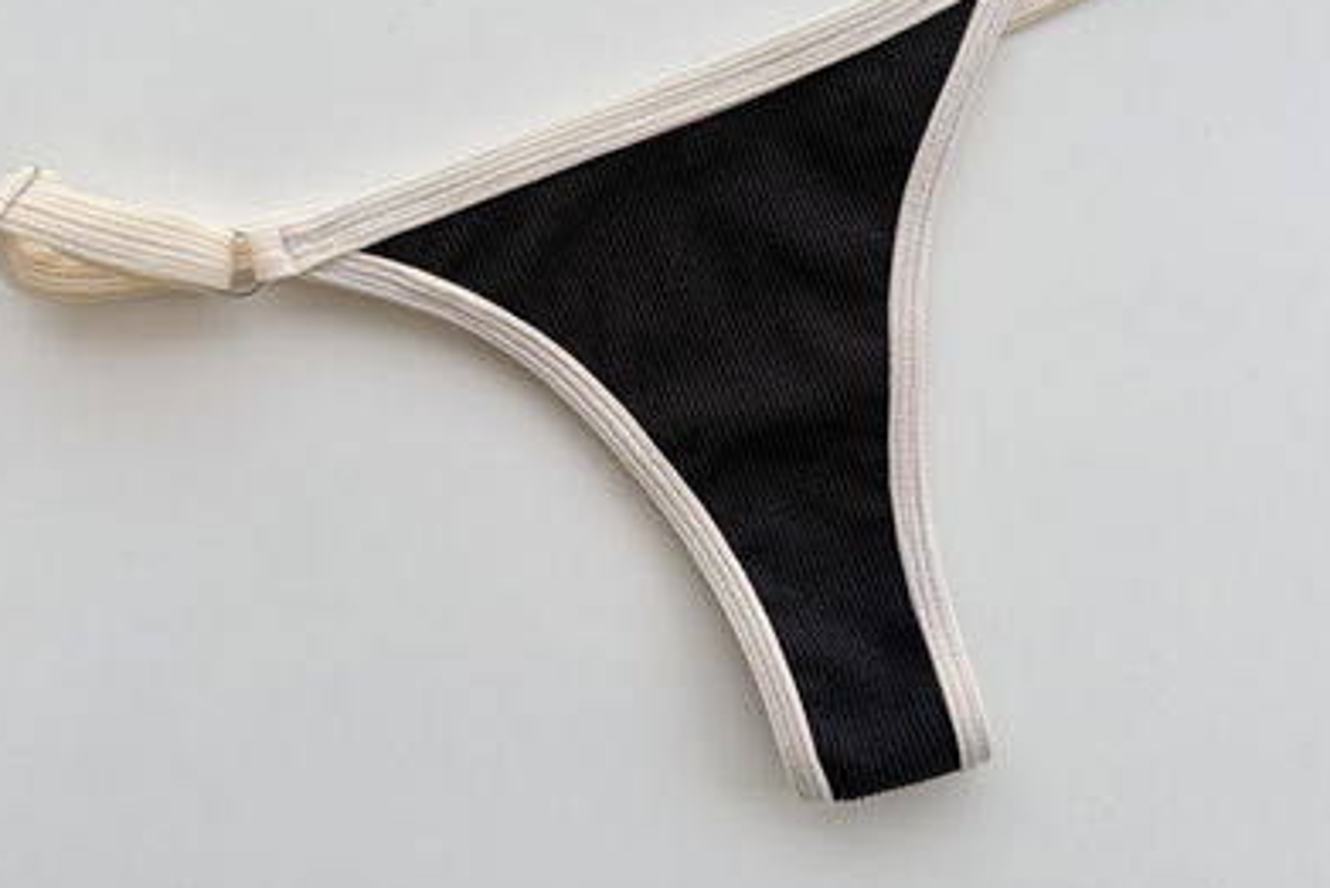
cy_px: 287
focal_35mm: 34
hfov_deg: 55.8
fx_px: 1257
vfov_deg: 38.4
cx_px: 660
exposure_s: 1/286
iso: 64
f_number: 1.78
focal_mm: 6.76
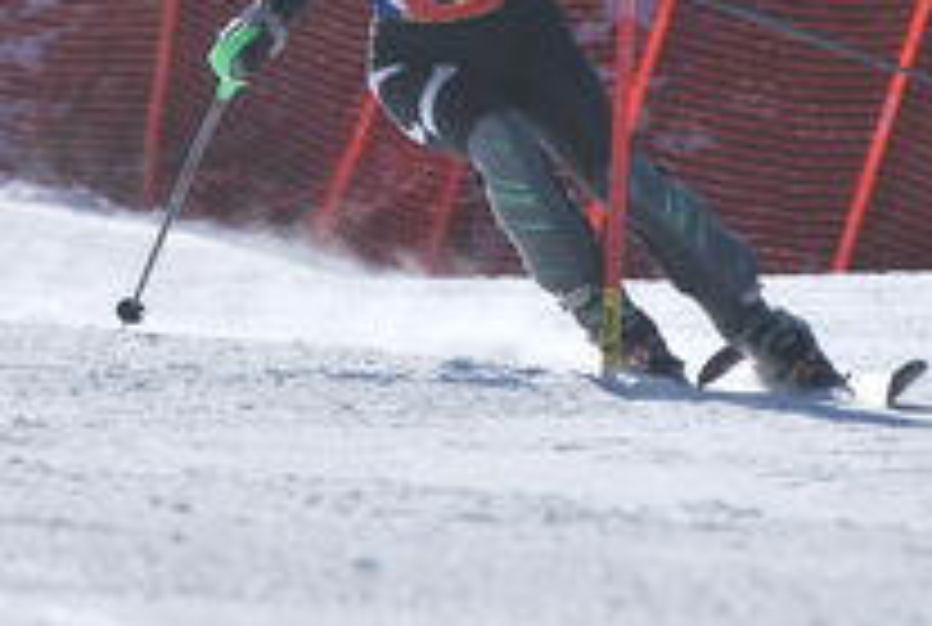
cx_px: 471
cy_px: 108
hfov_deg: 2.1
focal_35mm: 995
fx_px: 25815
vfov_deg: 1.4
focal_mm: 220
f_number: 5.6
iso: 140
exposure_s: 1/1000
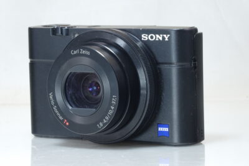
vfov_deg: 8.3
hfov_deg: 12.4
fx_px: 1142
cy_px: 83
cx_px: 124
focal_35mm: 165
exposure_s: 1.3
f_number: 22
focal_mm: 108
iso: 800
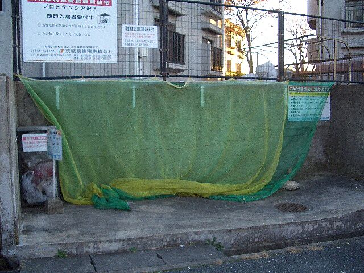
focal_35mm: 35
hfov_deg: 52.6
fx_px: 368
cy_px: 136
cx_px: 182
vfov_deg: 40.7
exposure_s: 1/100
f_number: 2.6
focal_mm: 5.8
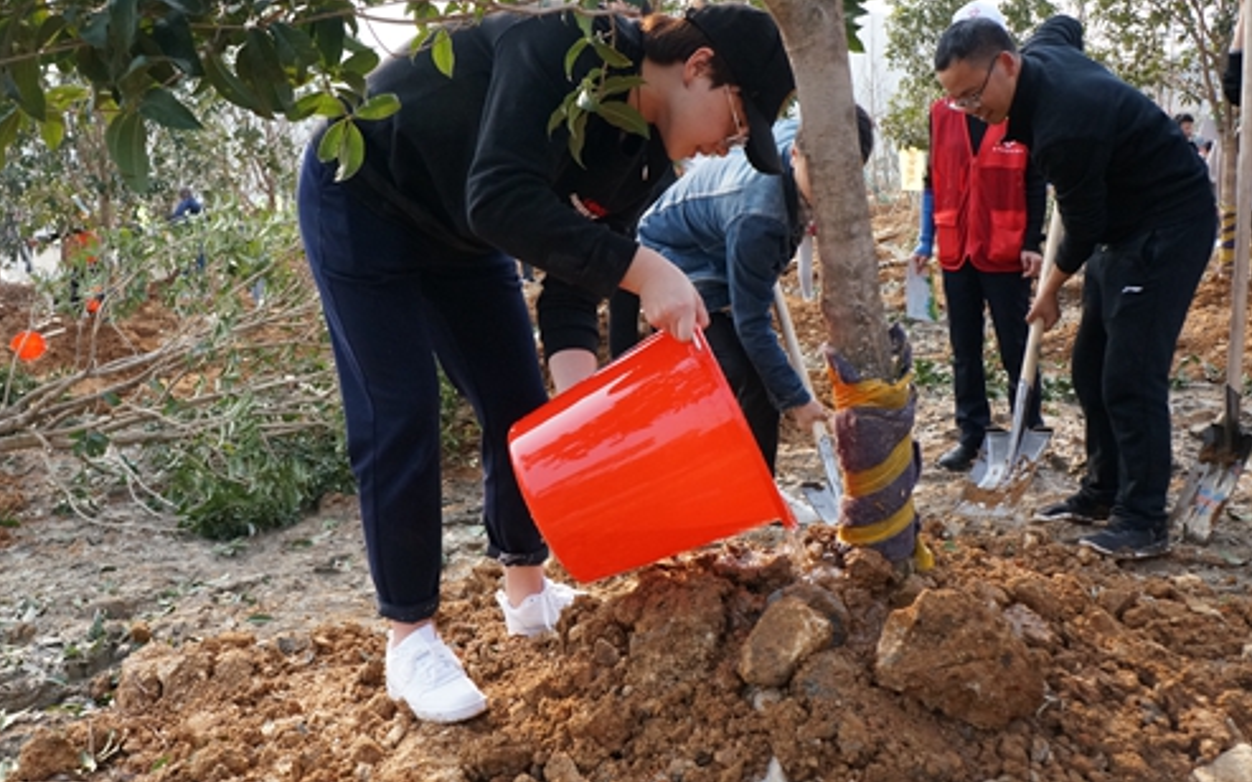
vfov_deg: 40.6
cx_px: 620
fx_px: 1058
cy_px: 363
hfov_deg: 61.2
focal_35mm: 31
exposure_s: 1/1250
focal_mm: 20
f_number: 7.1
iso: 1600
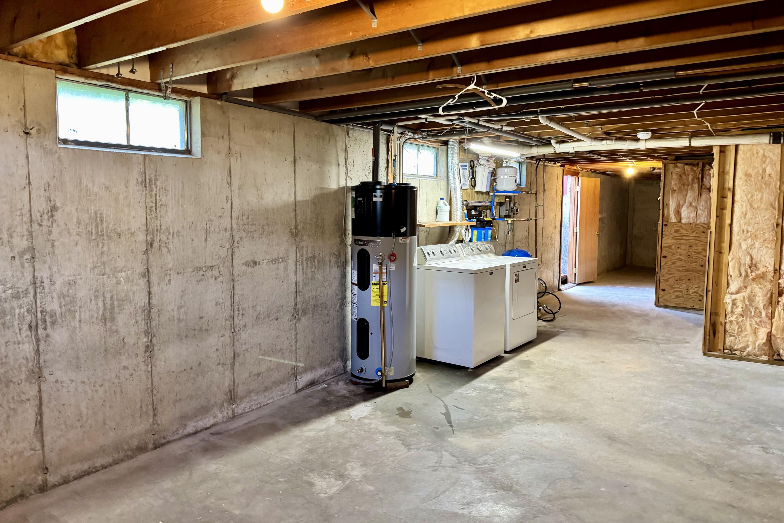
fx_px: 544
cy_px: 255
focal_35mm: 25
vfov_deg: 51.3
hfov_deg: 71.5
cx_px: 392
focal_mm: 6.76
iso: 500
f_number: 1.78
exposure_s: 1/60
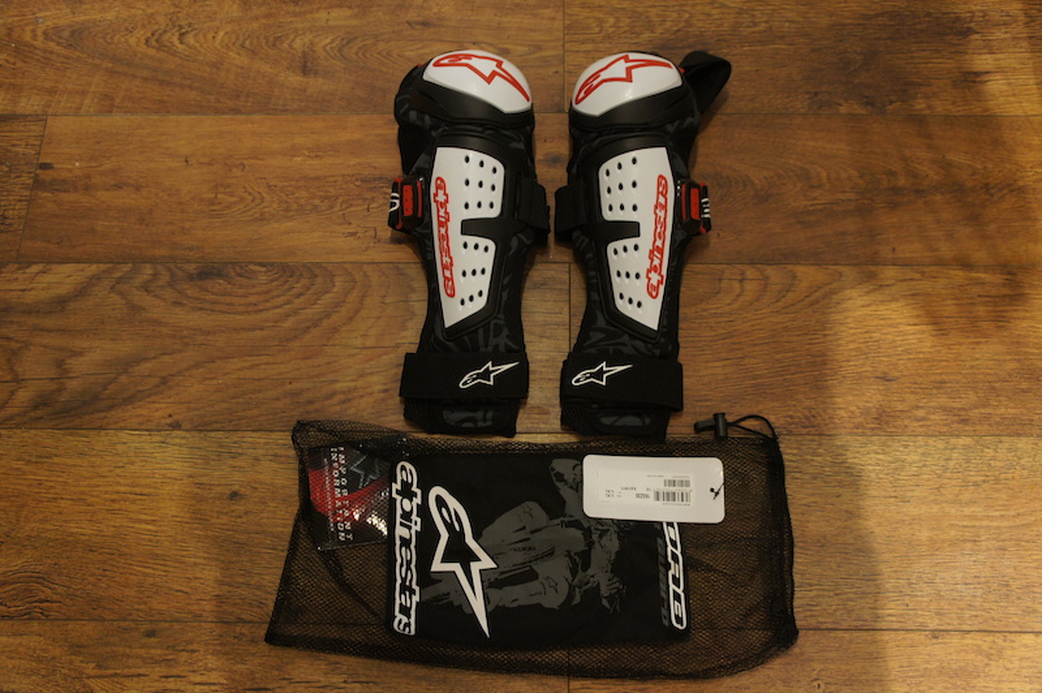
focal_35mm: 33
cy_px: 346
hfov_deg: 57.3
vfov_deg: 39.9
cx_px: 521
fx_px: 954
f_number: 4
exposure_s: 1/40
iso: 1000
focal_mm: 22
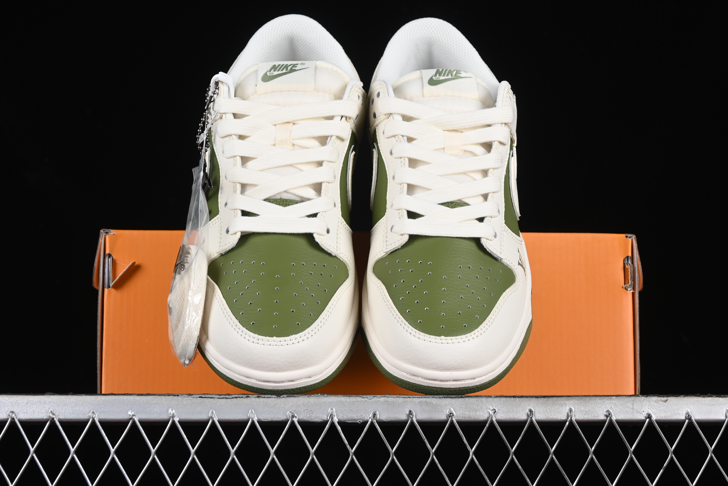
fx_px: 1517
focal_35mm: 75
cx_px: 364
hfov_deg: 27.0
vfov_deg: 18.2
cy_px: 243
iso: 160
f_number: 8
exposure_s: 1/80
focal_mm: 50
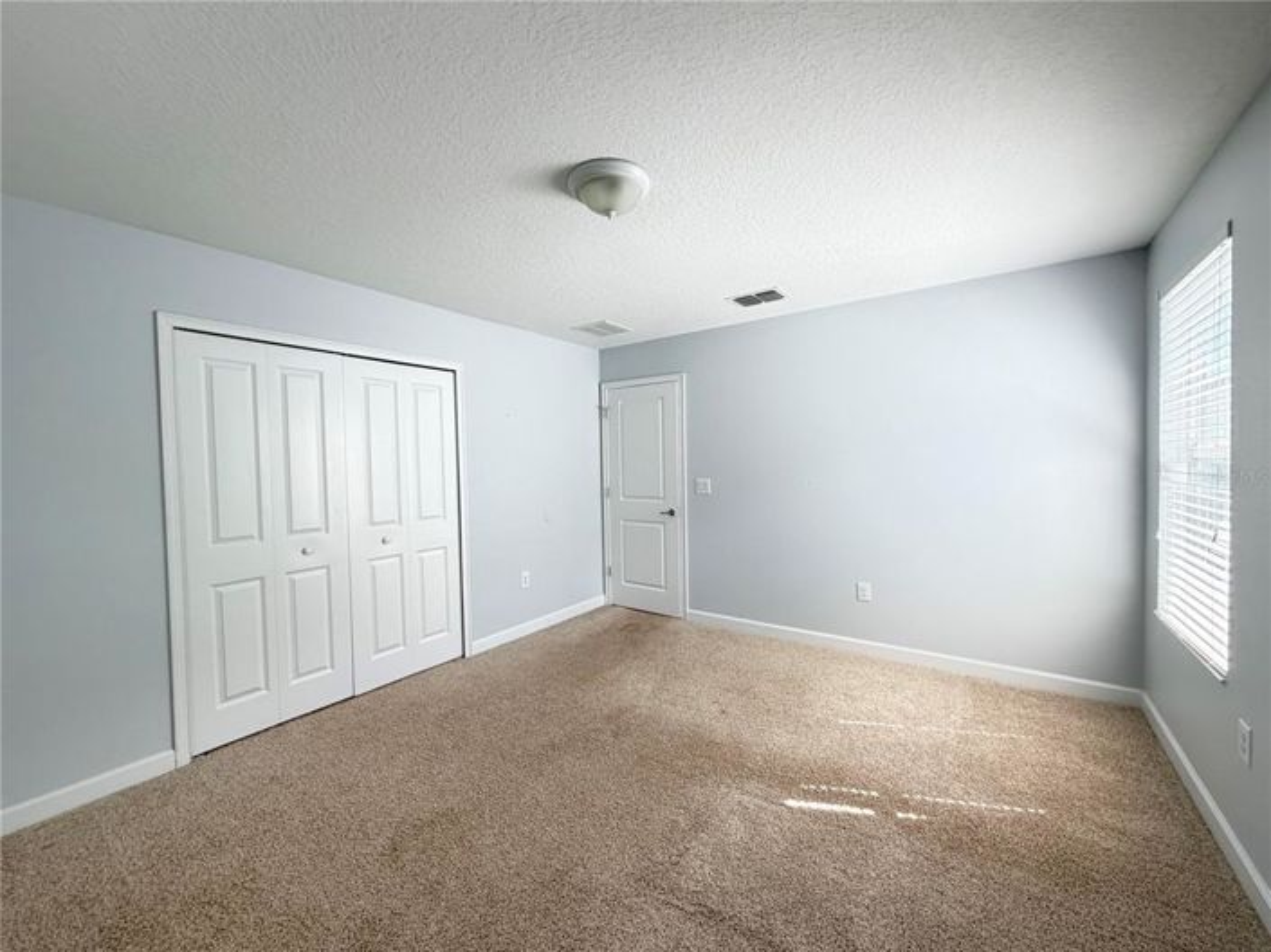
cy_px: 476
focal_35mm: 14
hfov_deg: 102.1
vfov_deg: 85.6
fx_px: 514
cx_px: 636
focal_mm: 2.22
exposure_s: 1/121
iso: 200
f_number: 2.2
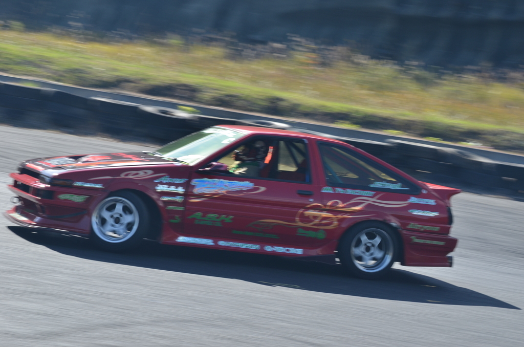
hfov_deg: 13.7
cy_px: 174
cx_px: 262
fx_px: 2179
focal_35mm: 150
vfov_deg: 9.1
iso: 200
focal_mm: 100
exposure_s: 1/200
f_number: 11
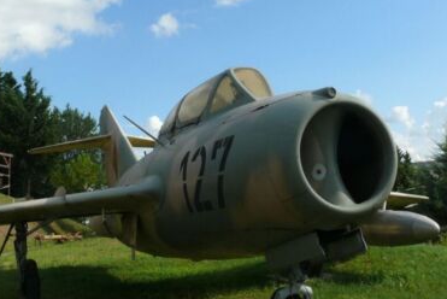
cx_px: 190
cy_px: 120
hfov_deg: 40.2
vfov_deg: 27.5
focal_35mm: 49
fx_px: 609
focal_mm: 7.4
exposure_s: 1/400
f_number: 6.3
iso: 100
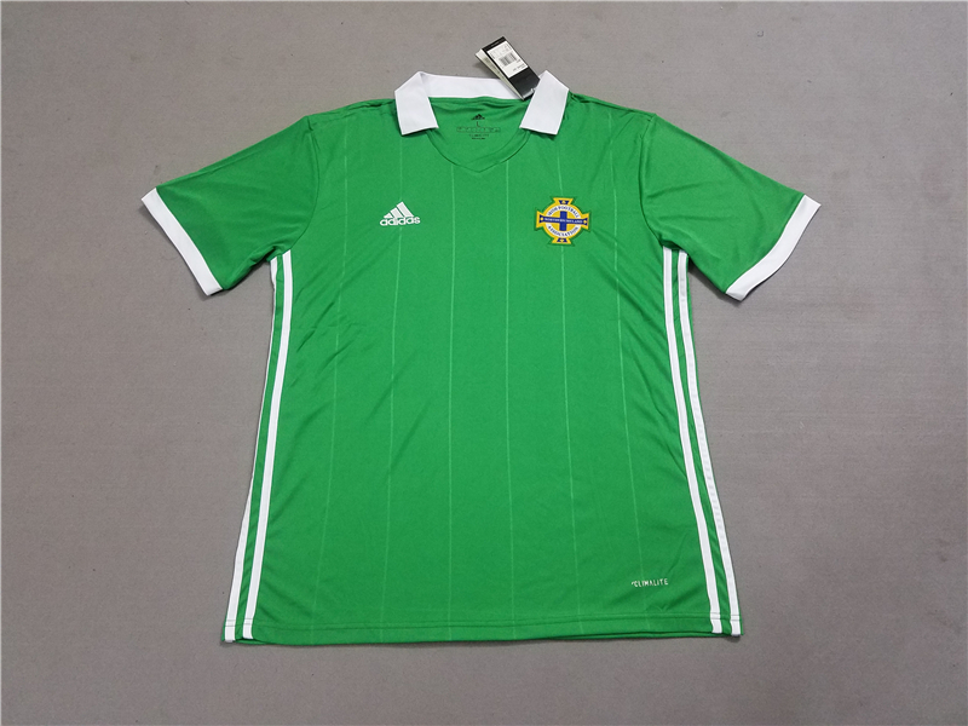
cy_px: 363
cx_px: 484
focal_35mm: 26
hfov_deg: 67.3
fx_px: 727
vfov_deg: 53.1
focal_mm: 4.2
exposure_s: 1/10
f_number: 1.7
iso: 200
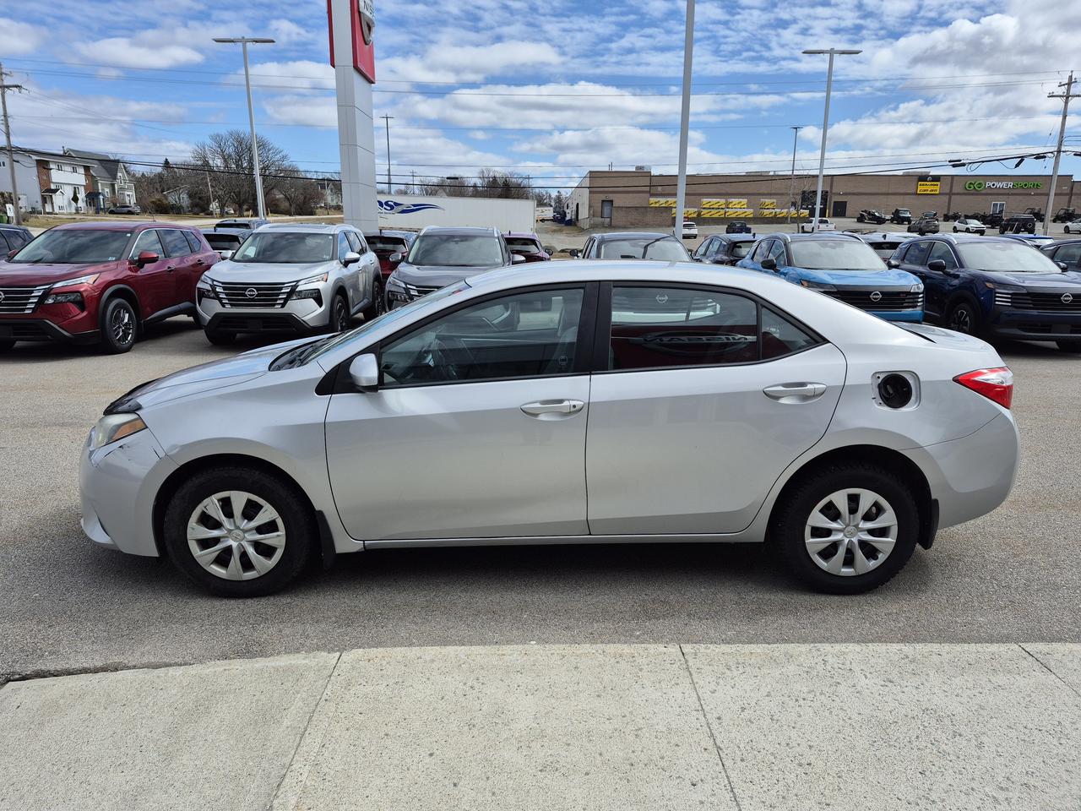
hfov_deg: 73.9
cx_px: 540
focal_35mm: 23
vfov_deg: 58.9
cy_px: 406
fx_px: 718
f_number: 1.8
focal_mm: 5.4
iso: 25
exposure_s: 1/2312
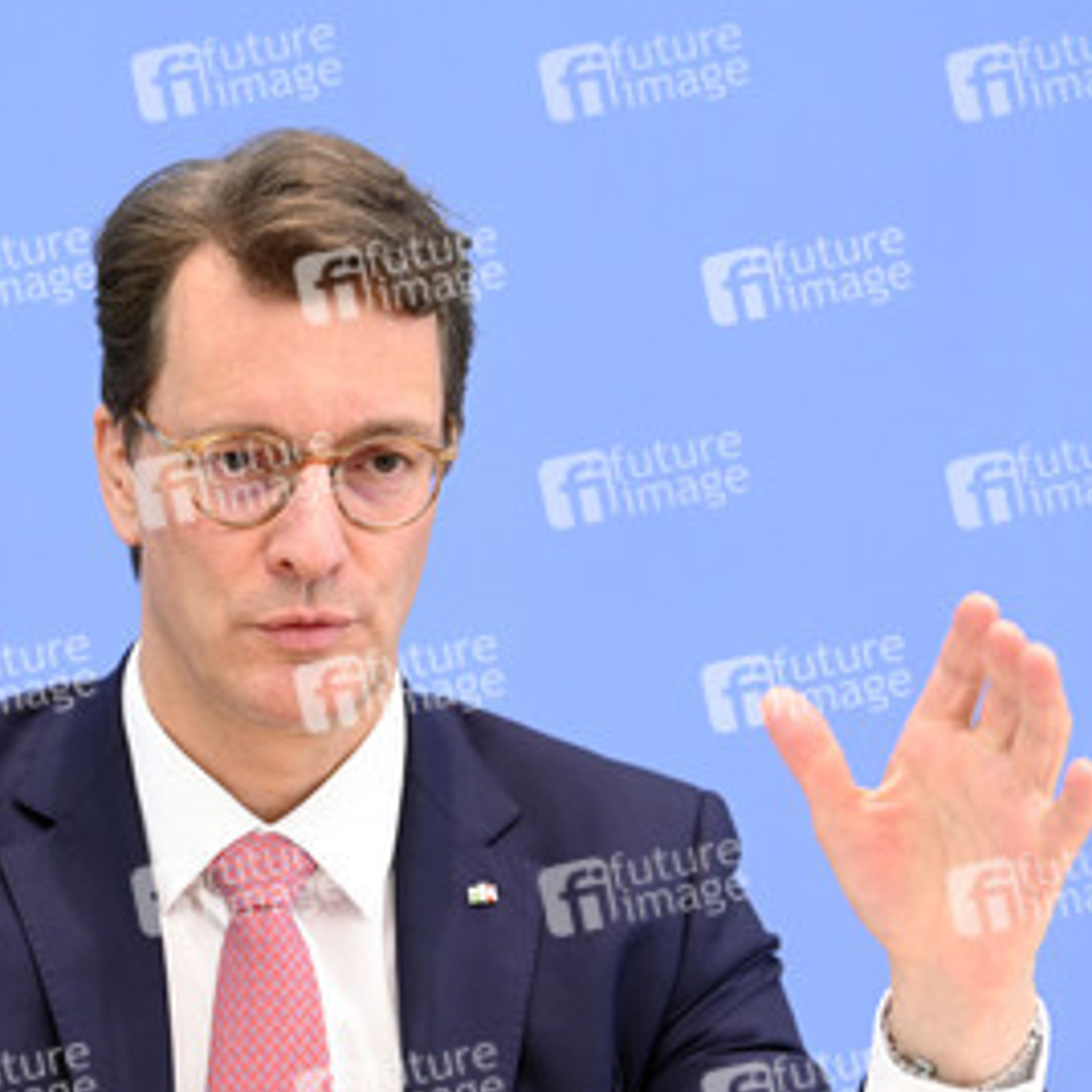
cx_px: 291
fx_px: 6888
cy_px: 583
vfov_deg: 9.1
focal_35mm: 193
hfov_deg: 9.1
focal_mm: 135
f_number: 4.5
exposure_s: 1/400
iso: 2500
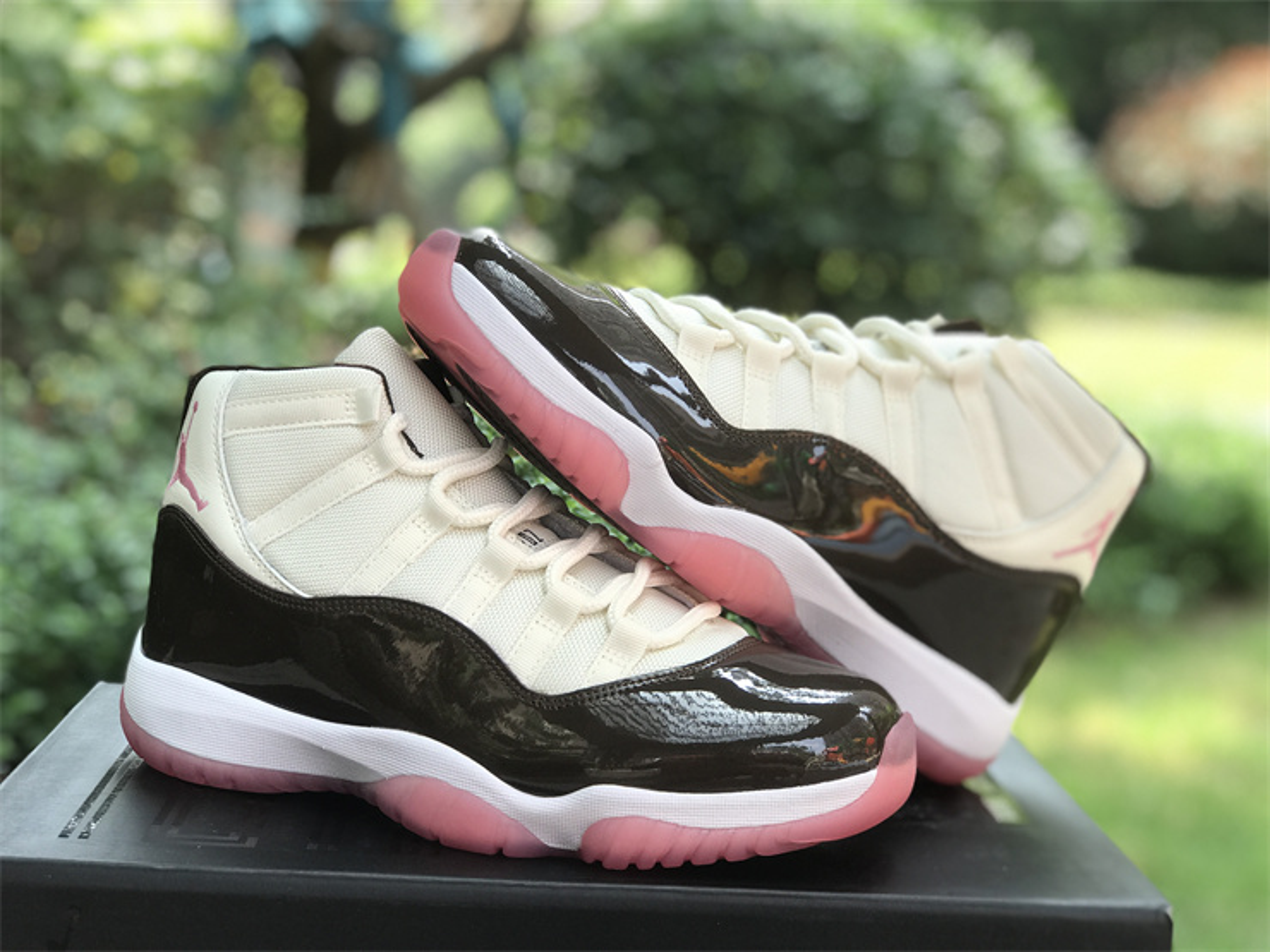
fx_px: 2091
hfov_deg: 33.8
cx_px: 635
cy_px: 476
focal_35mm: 57
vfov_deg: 25.7
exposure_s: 1/105
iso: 20
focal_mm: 6.6
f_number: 2.8
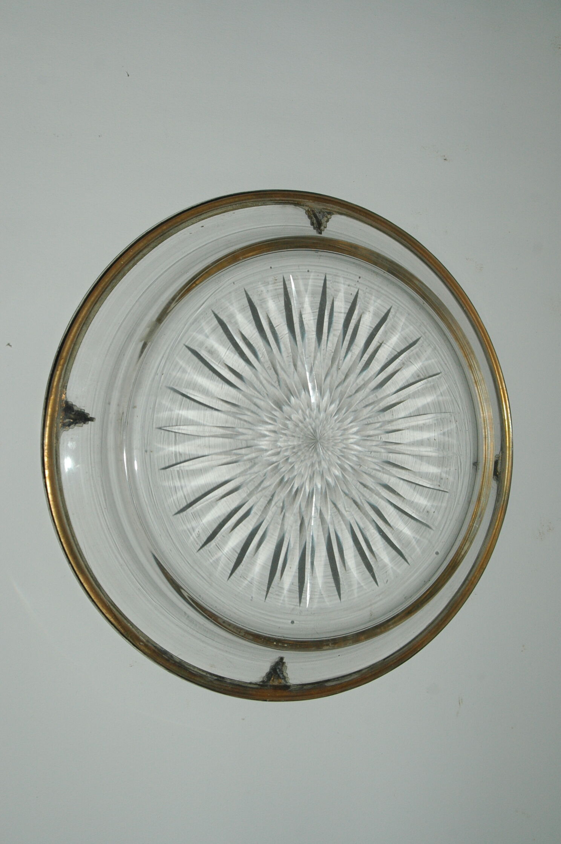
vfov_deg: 35.1
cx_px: 280
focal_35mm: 57
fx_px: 1336
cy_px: 422
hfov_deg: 23.7
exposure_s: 1/125
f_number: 7.1
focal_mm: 38
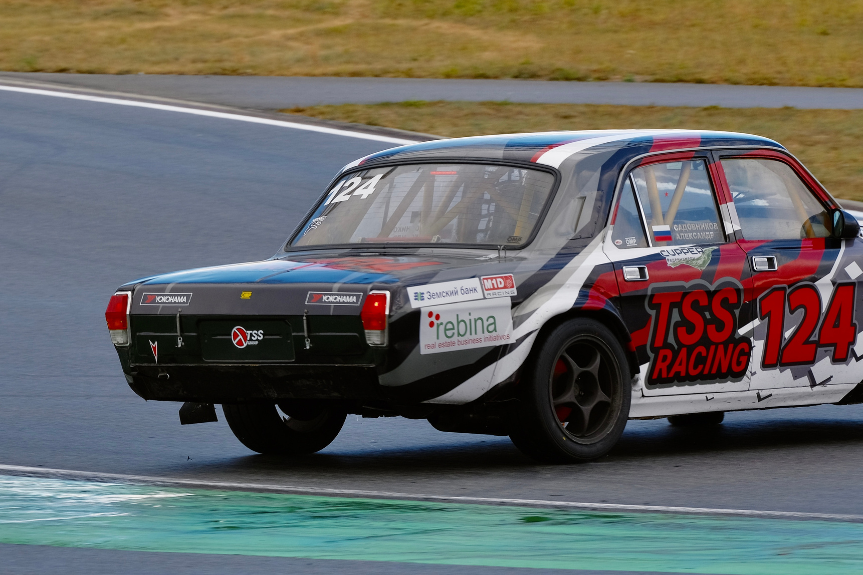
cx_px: 565
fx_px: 9157
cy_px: 157
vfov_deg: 3.6
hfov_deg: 5.4
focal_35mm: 382
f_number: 8
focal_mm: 171.3
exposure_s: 1/250
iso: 160
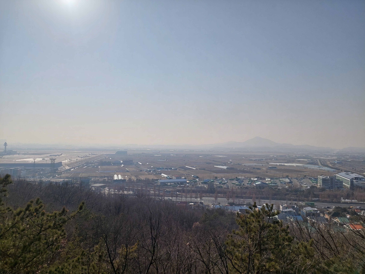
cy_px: 137
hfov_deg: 69.4
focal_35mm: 25
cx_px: 182
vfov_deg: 54.9
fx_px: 264
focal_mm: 5.23
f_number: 1.8
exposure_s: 1/6324
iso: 40
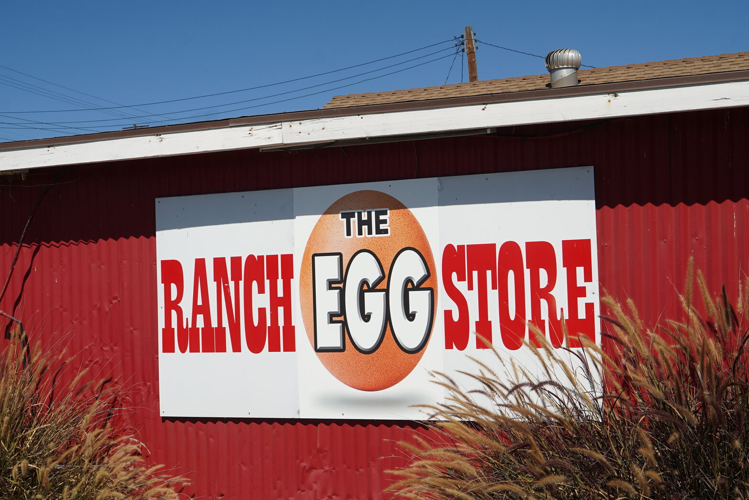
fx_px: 957
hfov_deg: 42.7
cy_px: 254
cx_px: 375
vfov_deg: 29.3
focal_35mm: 46
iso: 160
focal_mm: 30
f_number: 7.1
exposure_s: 1/1000
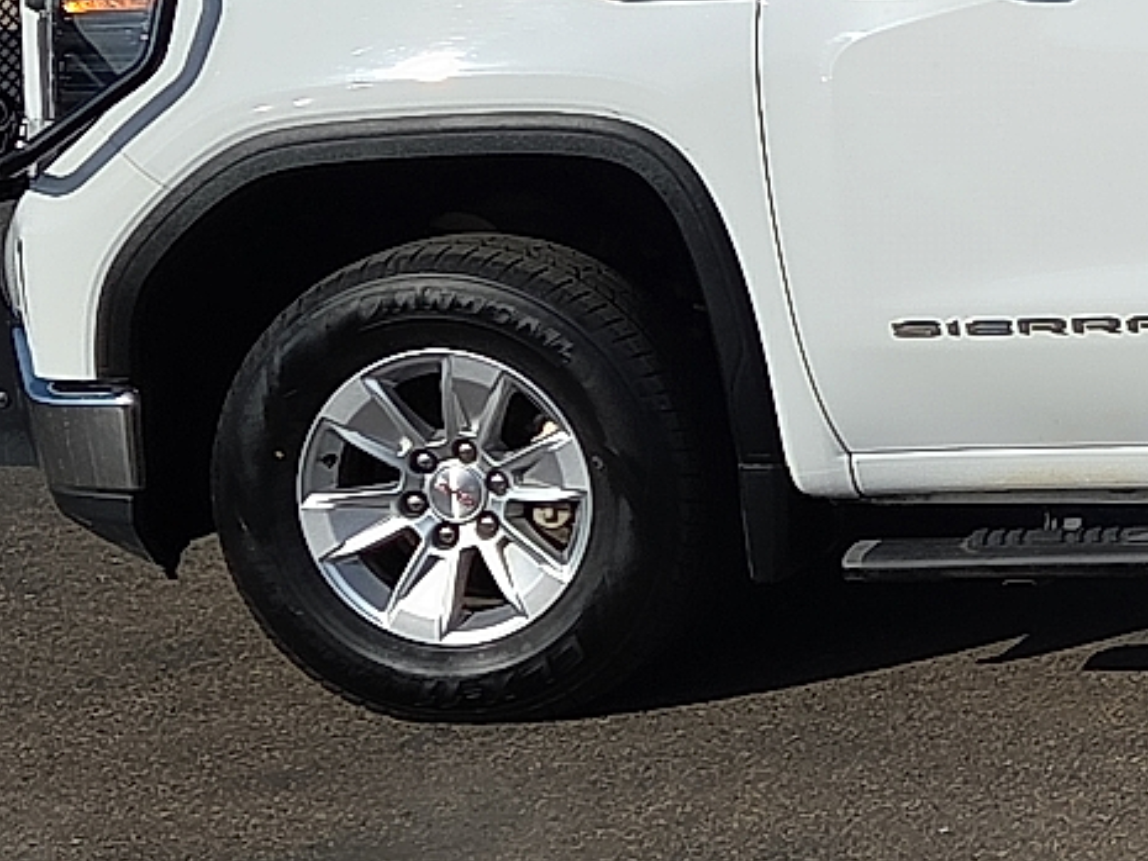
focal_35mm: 117
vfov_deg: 12.6
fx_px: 3881
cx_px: 1792
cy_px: 131
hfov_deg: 15.4
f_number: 1.8
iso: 53
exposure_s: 1/10000
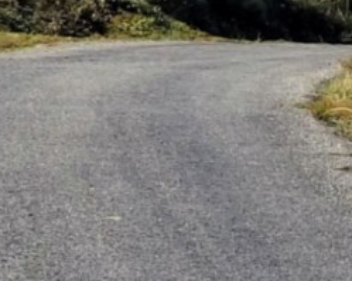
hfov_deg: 4.7
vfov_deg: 3.8
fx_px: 4280
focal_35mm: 411
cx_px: 435
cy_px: 106
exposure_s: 1/820
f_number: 2.4
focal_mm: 6
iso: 25
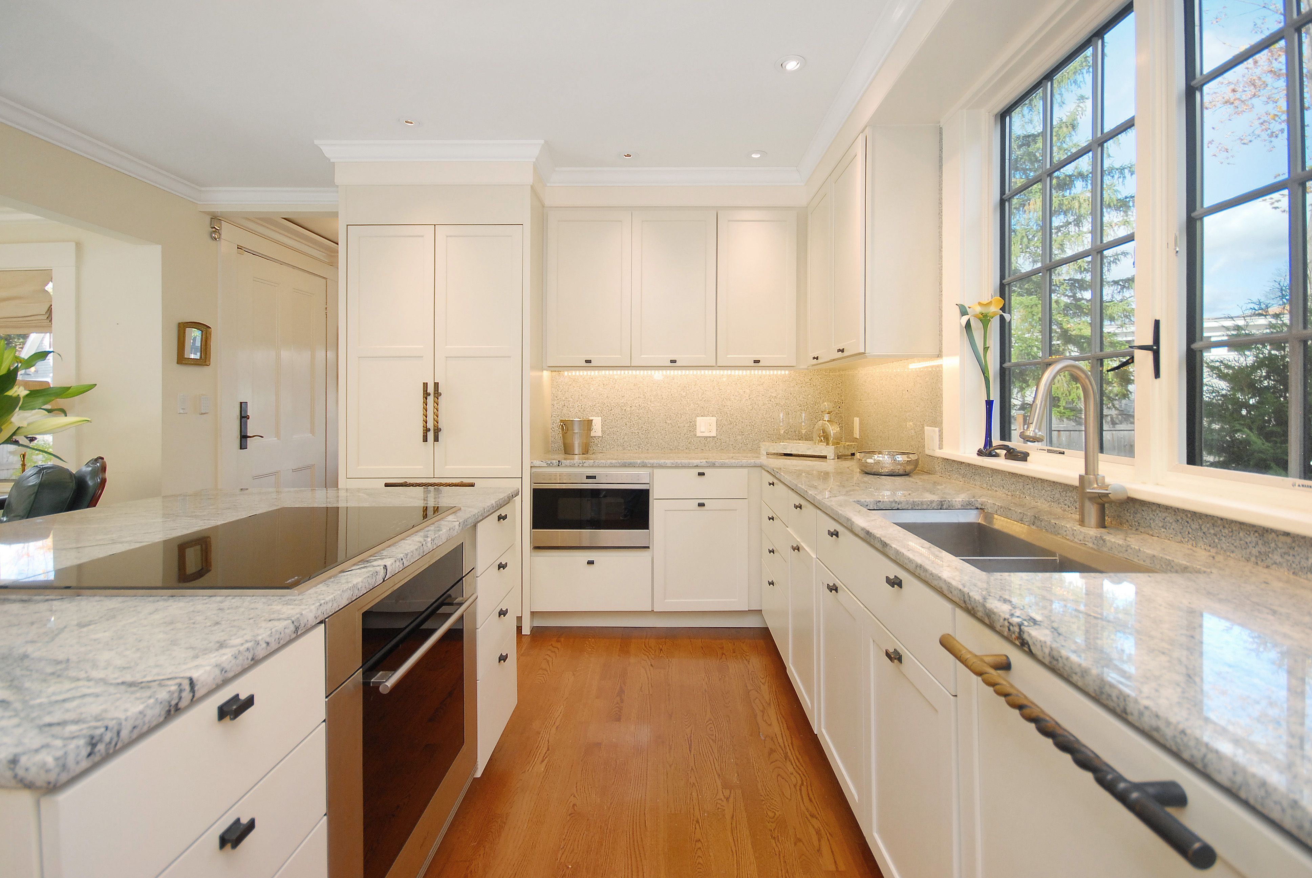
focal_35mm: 15
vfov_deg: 77.5
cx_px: 656
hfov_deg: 100.3
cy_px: 439
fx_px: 547
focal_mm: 10
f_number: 5
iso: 400
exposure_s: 1/60
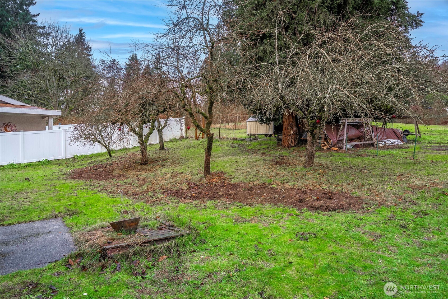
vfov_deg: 53.2
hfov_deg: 73.7
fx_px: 299
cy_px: 150
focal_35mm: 24
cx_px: 224
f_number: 7.1
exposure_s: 1/30
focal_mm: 24
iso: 400
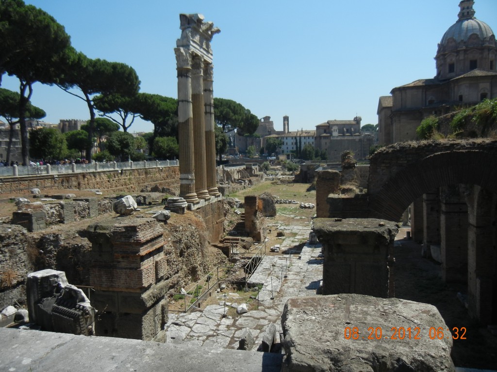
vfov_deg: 46.8
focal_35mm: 30
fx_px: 431
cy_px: 186
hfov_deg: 60.0
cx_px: 248
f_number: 7
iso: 160
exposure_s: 1/440
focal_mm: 5.4
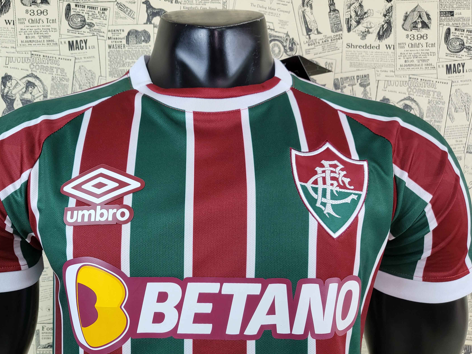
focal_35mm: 31
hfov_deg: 58.1
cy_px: 201
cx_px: 204
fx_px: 423
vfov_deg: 45.3
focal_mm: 4.25
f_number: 1.8
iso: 100
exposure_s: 1/100
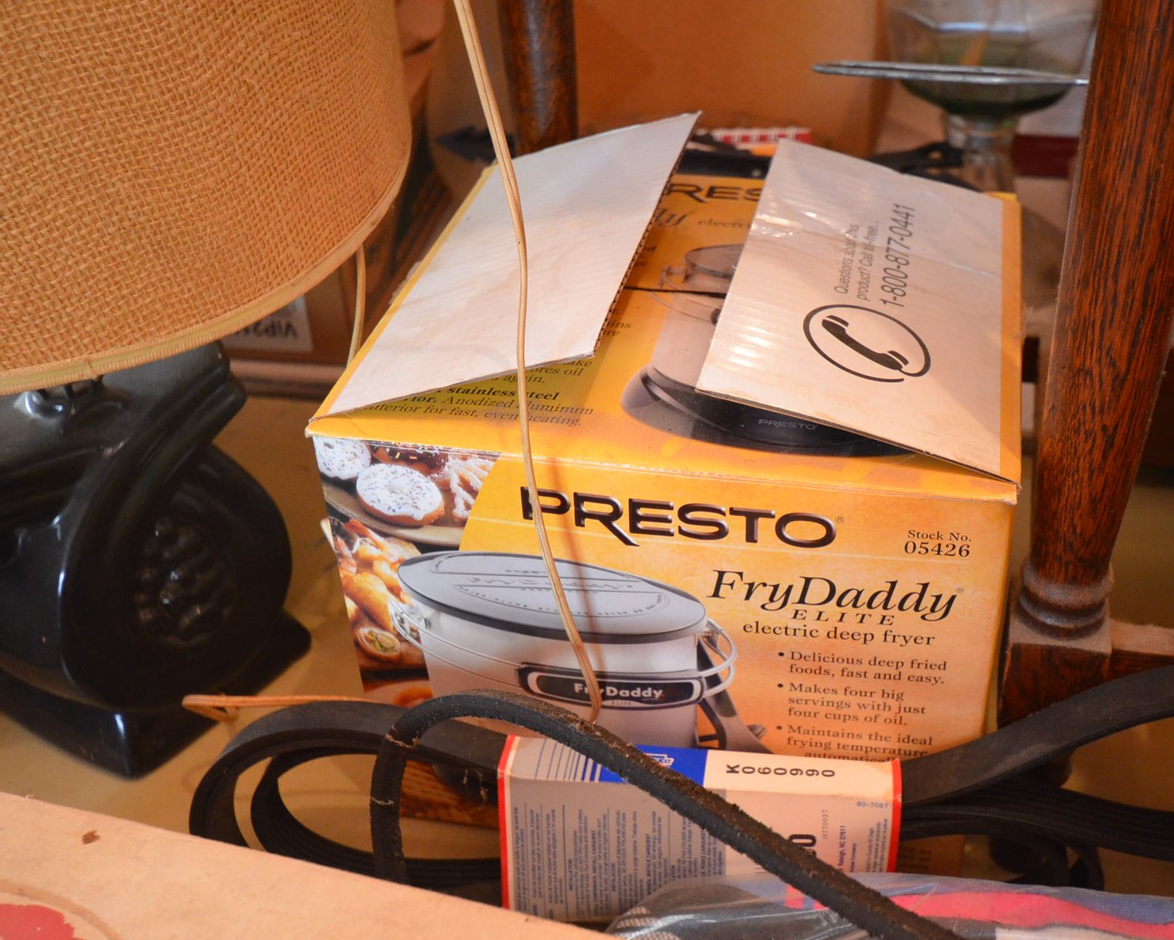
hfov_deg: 44.6
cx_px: 689
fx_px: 1425
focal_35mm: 41
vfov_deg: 36.5
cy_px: 470
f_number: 4.5
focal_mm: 24
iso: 2000
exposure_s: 1/60
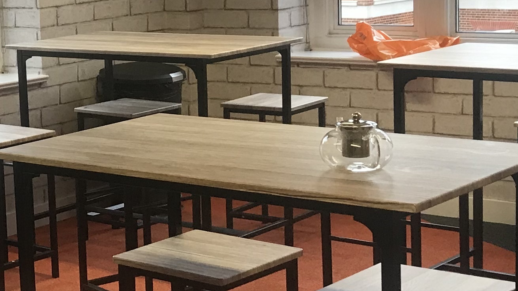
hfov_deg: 22.1
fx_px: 1291
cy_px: 110
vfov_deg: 12.9
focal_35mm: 94
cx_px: 38
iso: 32
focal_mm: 3.99
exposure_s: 1/33
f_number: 1.8
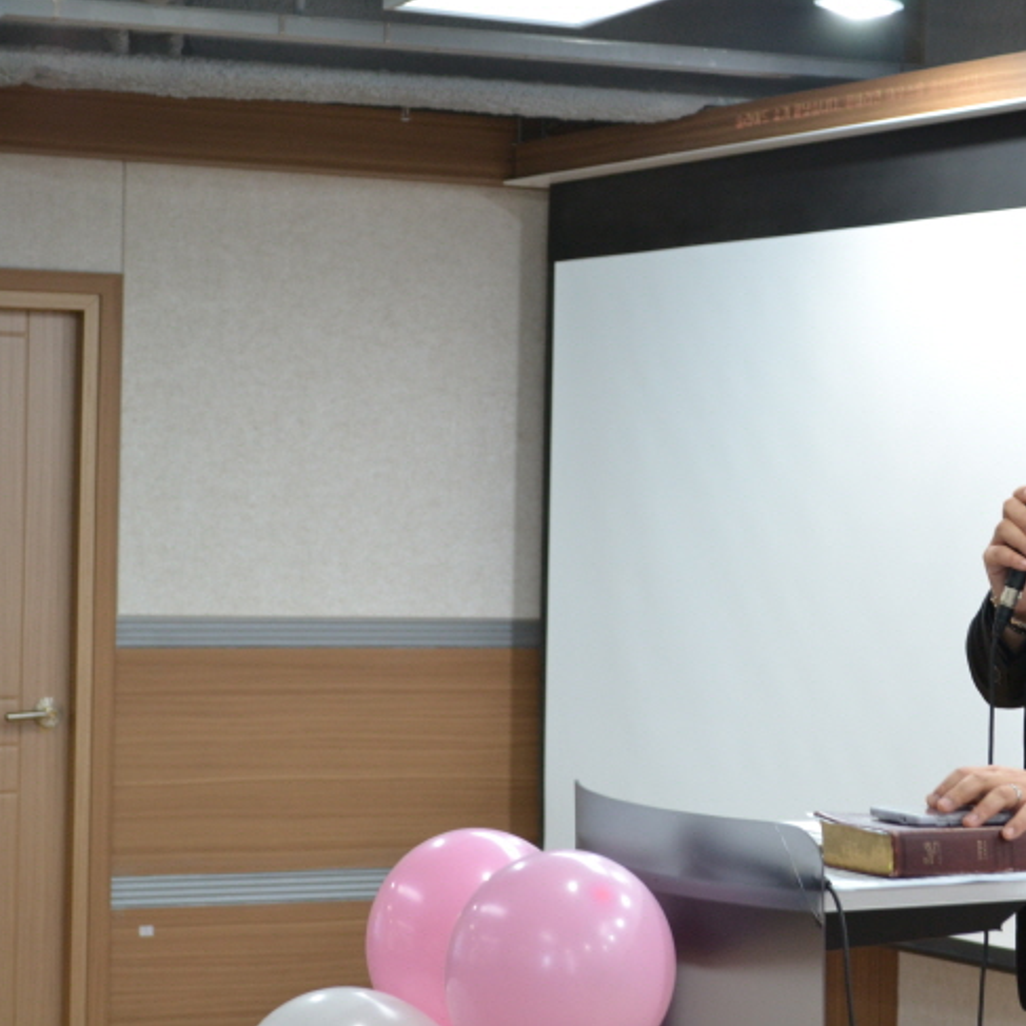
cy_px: 509
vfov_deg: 19.5
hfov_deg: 19.4
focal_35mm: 89
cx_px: 714
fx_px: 2984
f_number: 5.3
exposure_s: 1/15
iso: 800
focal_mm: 46
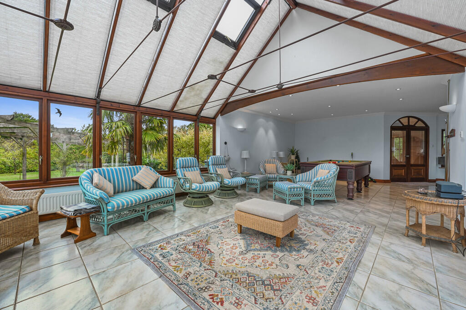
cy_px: 155
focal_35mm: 14
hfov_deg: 102.3
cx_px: 233
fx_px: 188
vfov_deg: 79.1
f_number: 8
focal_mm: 14.5
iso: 400
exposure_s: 1/3
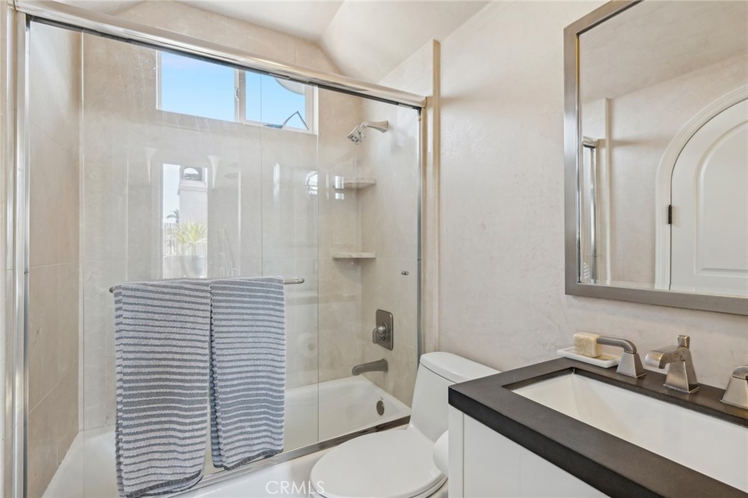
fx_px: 332
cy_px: 249
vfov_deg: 73.7
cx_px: 374
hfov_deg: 96.8
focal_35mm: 16
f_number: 9
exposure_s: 1/8
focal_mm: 16
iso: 200
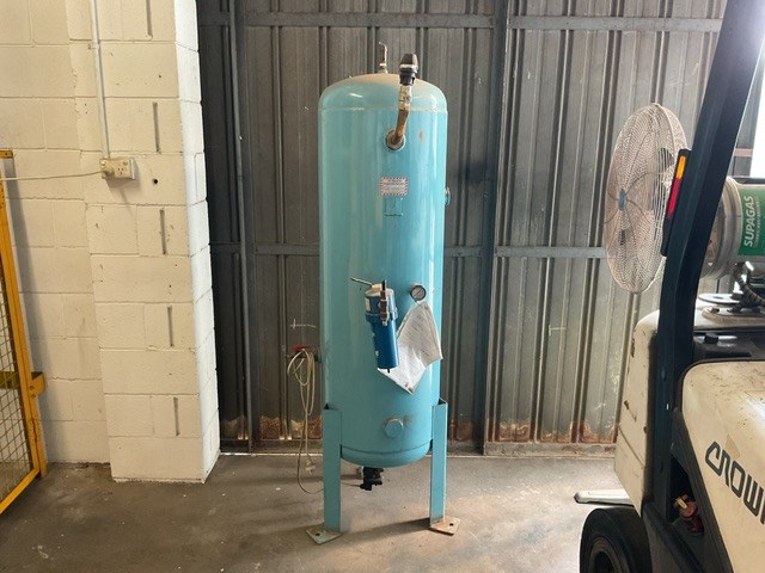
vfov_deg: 48.2
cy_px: 286
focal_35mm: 29
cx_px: 382
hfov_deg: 61.7
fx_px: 641
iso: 200
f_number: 1.8
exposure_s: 1/50
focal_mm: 3
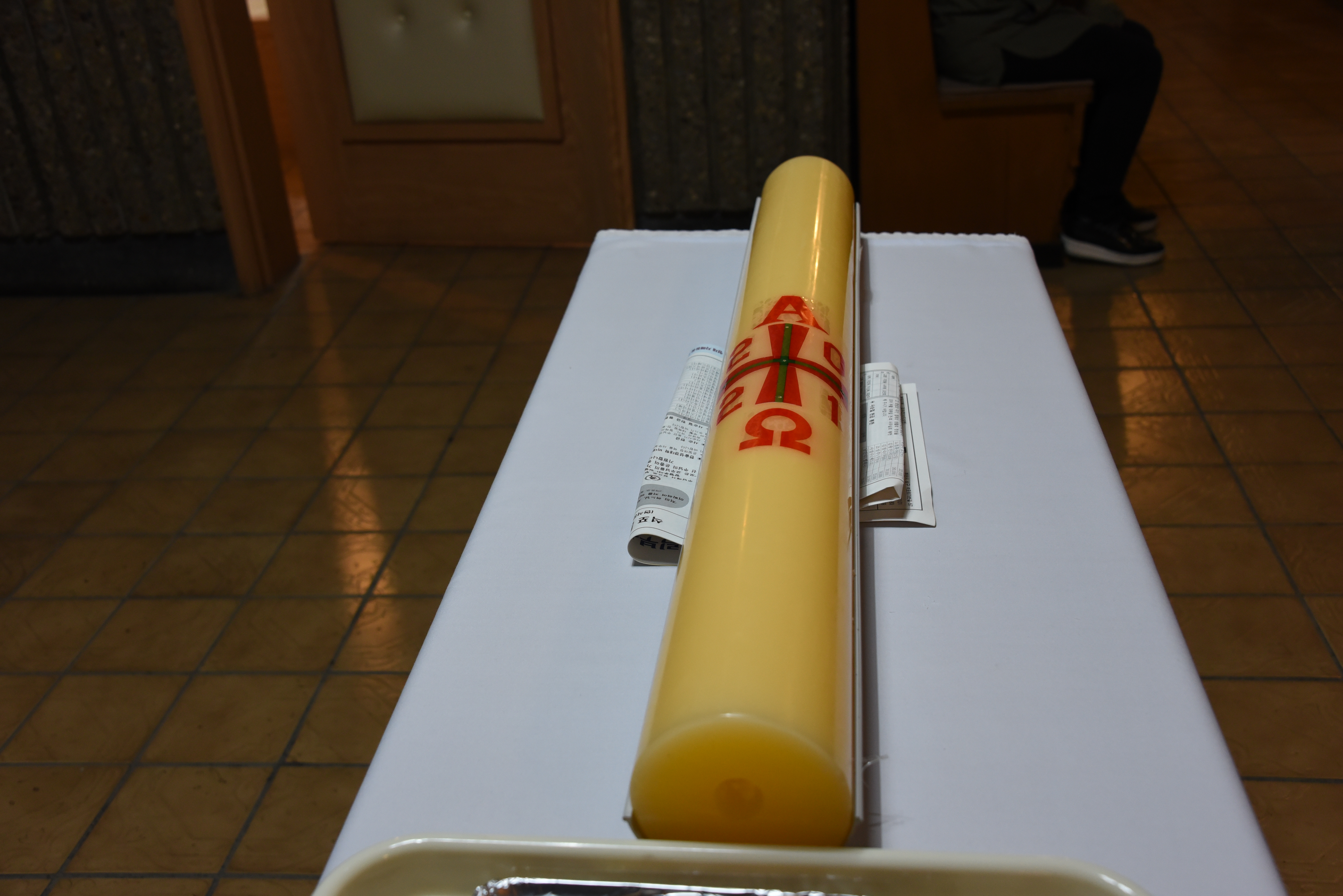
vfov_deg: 35.1
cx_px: 672
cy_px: 448
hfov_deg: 50.7
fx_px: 1418
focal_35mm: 38
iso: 1600
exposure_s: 1/60
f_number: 7.1
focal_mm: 38
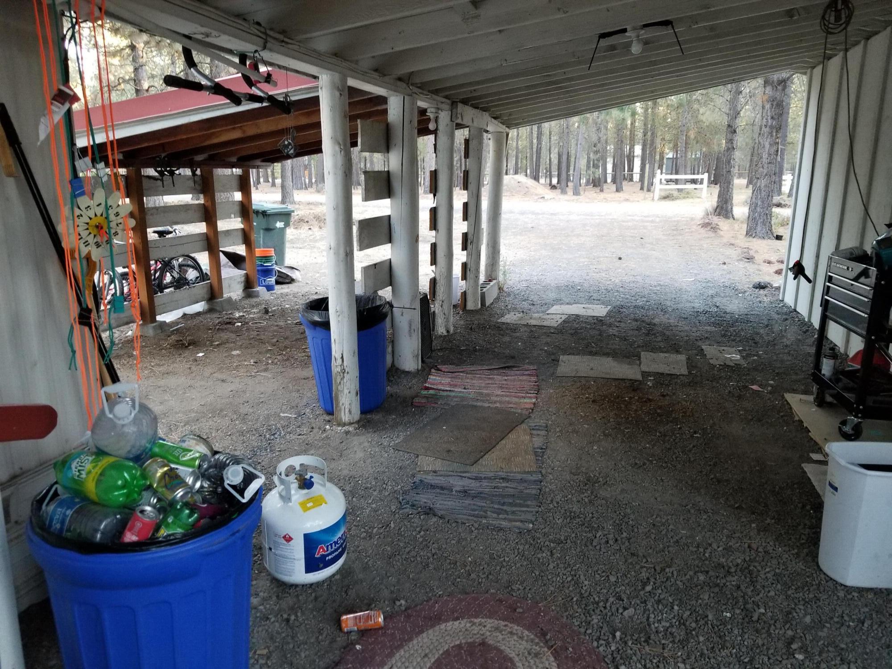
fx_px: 670
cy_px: 334
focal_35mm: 26
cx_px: 446
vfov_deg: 53.1
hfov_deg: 67.3
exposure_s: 1/30
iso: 200
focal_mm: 4.3
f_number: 1.7
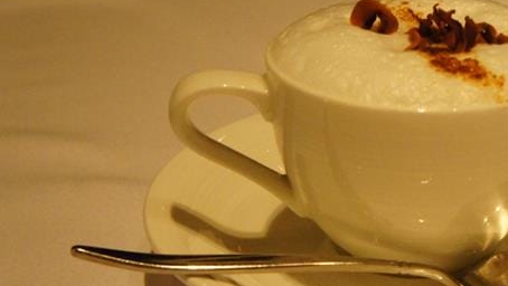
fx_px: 1267
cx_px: 430
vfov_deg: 12.9
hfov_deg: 22.3
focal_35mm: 94
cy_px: 143
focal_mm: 34
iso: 3200
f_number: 8
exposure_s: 1/20
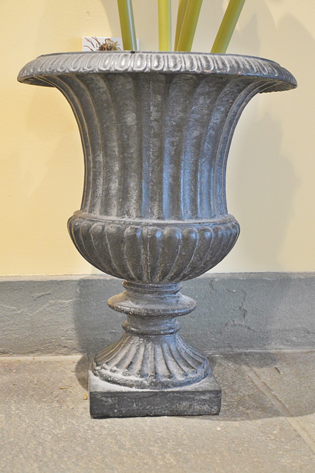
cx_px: 158
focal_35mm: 57
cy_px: 236
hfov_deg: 23.7
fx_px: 749
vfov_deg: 35.1
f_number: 5
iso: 3200
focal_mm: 38
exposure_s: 1/13
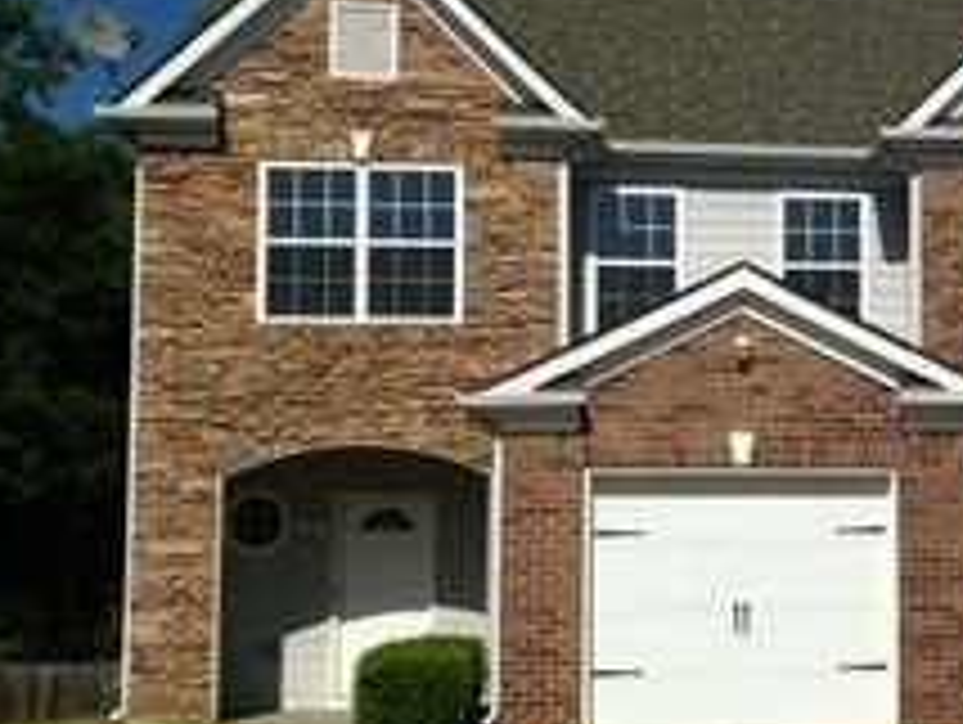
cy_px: 411
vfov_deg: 19.2
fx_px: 2145
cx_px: 1004
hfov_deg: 24.0
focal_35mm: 77
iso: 50
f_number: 2.4
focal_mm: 4.13
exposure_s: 1/4184
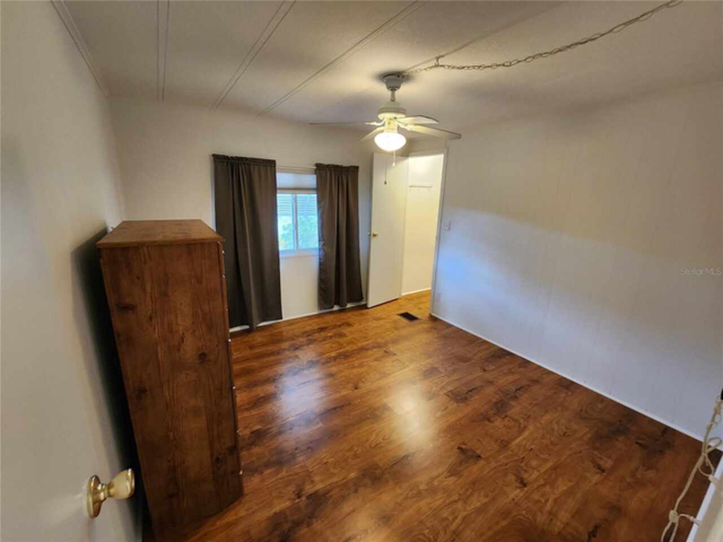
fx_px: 272
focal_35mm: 13
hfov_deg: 106.2
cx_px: 362
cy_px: 271
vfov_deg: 89.9
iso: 320
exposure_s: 1/40
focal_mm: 2.2
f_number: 2.2
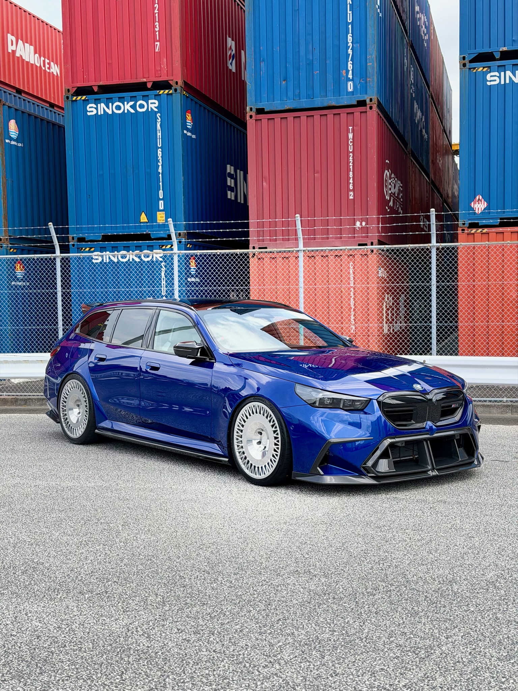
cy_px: 346
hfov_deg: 30.3
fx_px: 958
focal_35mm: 48
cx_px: 259
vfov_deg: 39.7
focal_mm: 6.76
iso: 80
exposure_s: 1/2033
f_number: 1.78
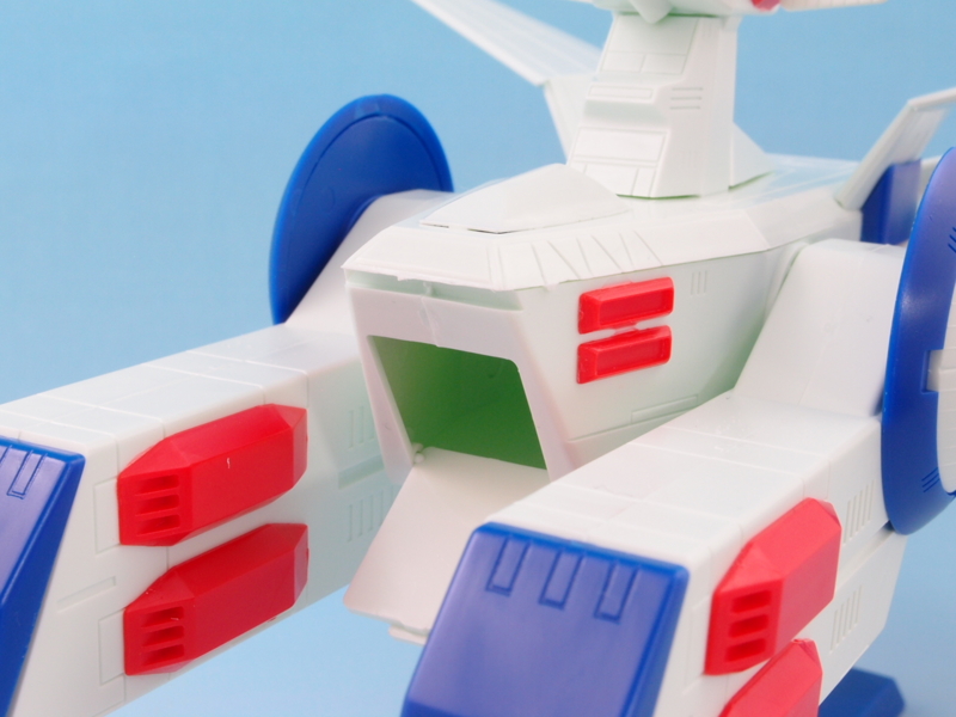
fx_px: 1519
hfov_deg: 34.9
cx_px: 478
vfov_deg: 26.6
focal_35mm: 55
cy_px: 358
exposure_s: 1/1.3
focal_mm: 11.84
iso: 100
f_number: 8
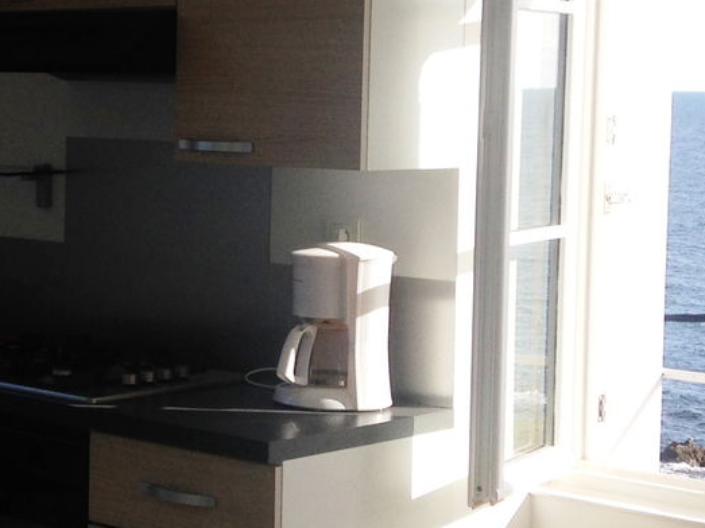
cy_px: 158
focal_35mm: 101
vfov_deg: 14.6
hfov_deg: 18.6
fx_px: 2057
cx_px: -94
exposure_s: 1/713
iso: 50
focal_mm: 4.12
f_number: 2.4
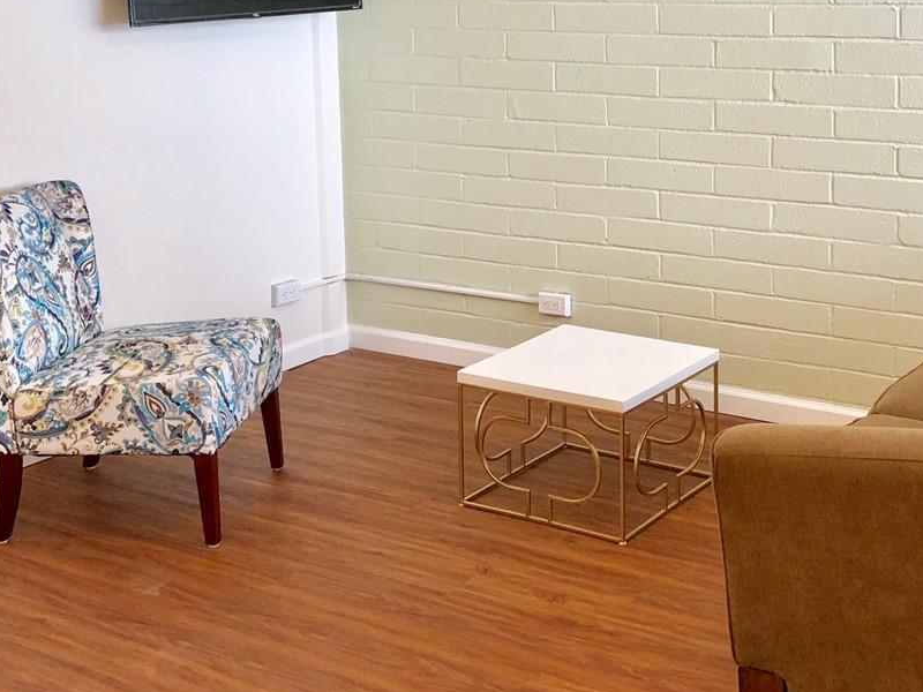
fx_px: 1493
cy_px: 126
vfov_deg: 25.6
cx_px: 585
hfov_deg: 34.1
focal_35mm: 56
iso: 25
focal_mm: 4
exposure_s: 1/40
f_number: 1.8
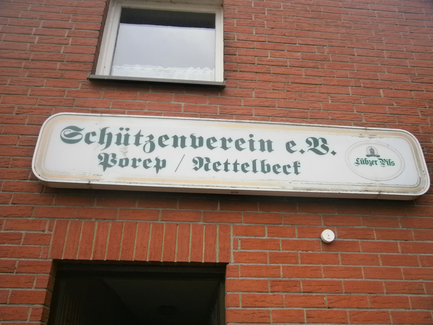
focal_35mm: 31
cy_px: 162
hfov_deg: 58.4
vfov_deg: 45.4
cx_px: 216
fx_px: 388
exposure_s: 1/400
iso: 80
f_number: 2.9
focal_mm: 5.5
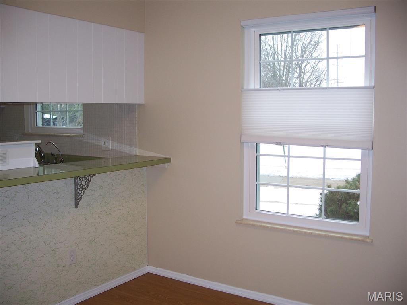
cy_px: 152
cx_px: 204
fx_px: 435
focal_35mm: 37
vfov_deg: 38.7
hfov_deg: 50.1
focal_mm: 7.8
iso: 125
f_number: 2.8
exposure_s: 1/60
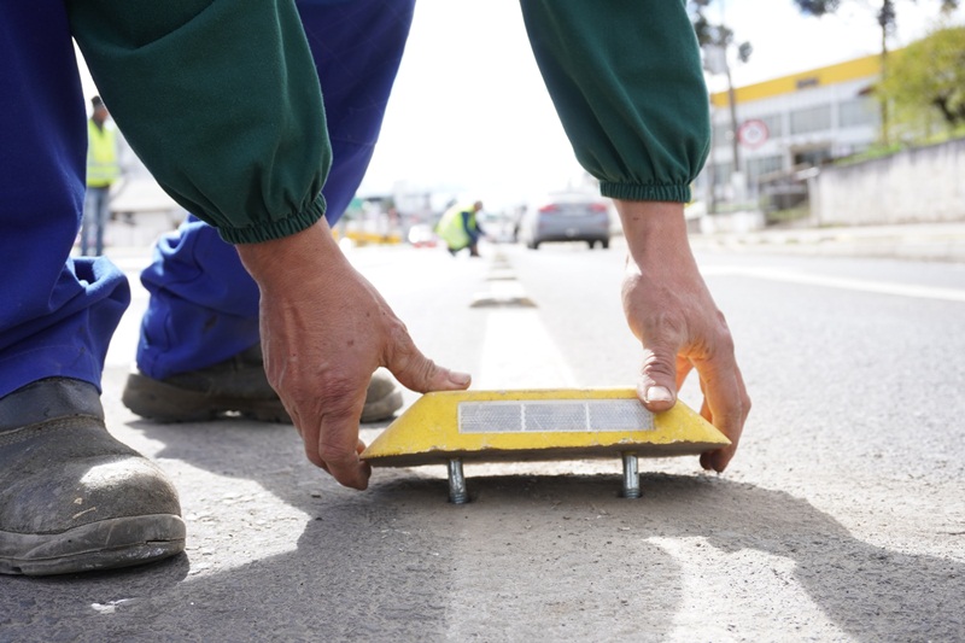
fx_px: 1045
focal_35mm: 39
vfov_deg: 34.2
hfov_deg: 49.6
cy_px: 322
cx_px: 482
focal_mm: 26
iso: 250
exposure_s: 1/400
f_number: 5.6
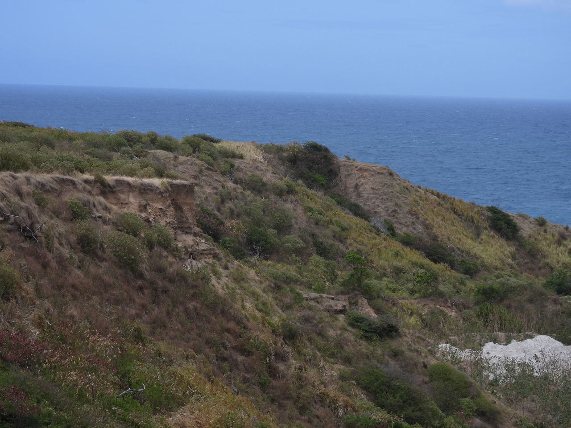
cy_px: 214
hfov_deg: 20.7
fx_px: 1567
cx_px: 286
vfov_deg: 15.6
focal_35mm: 95
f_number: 4
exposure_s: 1/1600
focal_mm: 17
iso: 100
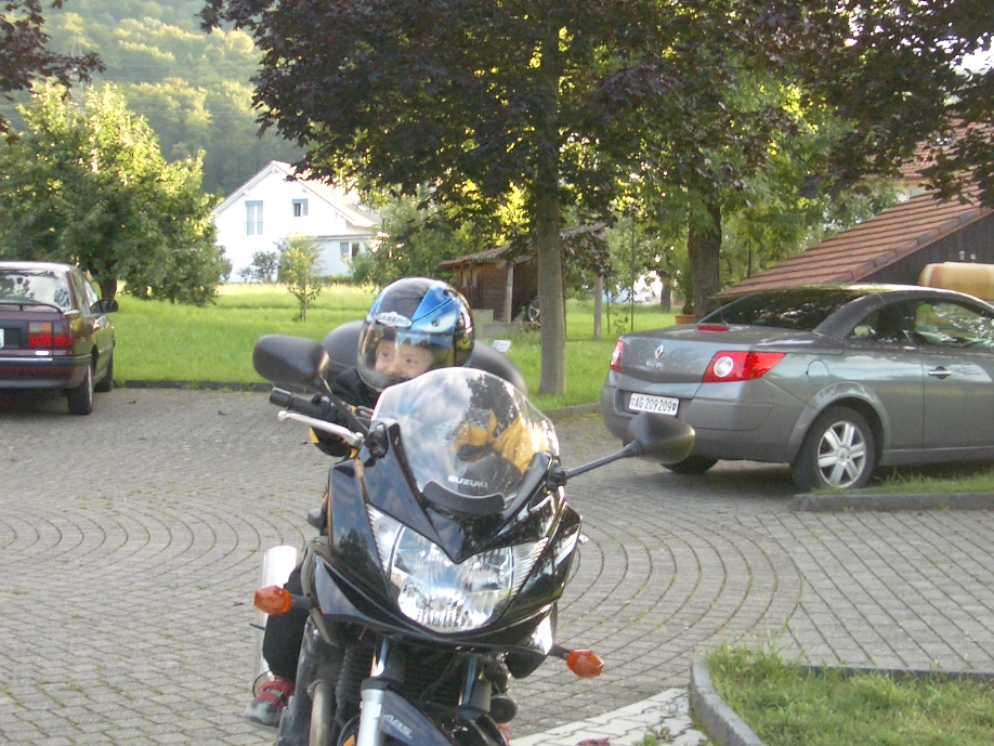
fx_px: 1752
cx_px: 531
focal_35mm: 61
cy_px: 344
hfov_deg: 31.7
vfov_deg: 24.0
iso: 100
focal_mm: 5.8
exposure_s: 1/100
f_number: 2.6
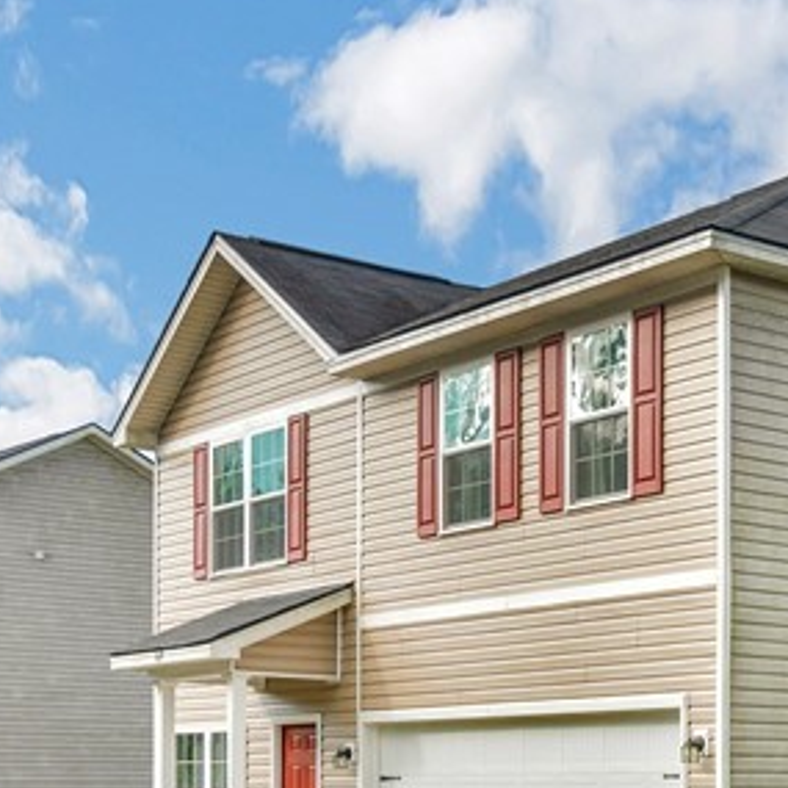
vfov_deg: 24.5
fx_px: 1751
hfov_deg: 24.4
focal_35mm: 68
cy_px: 733
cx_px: 749
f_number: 7.1
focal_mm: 14
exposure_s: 1/80
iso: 100
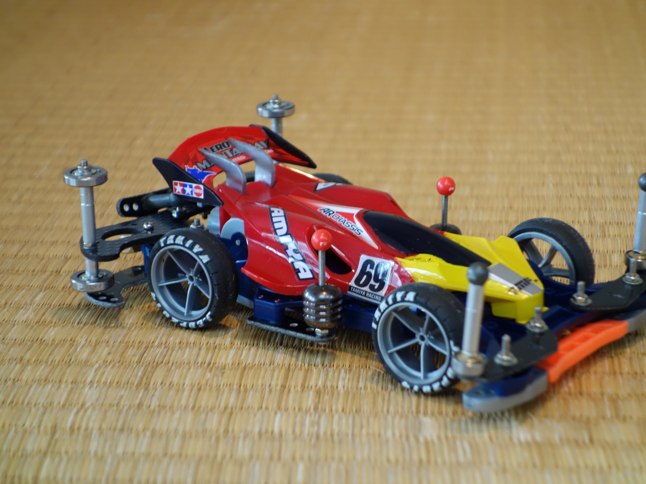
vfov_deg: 13.6
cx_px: 351
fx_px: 2034
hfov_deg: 18.0
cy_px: 243
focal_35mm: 109
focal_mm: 37.1
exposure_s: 1/60
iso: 800
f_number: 4.9
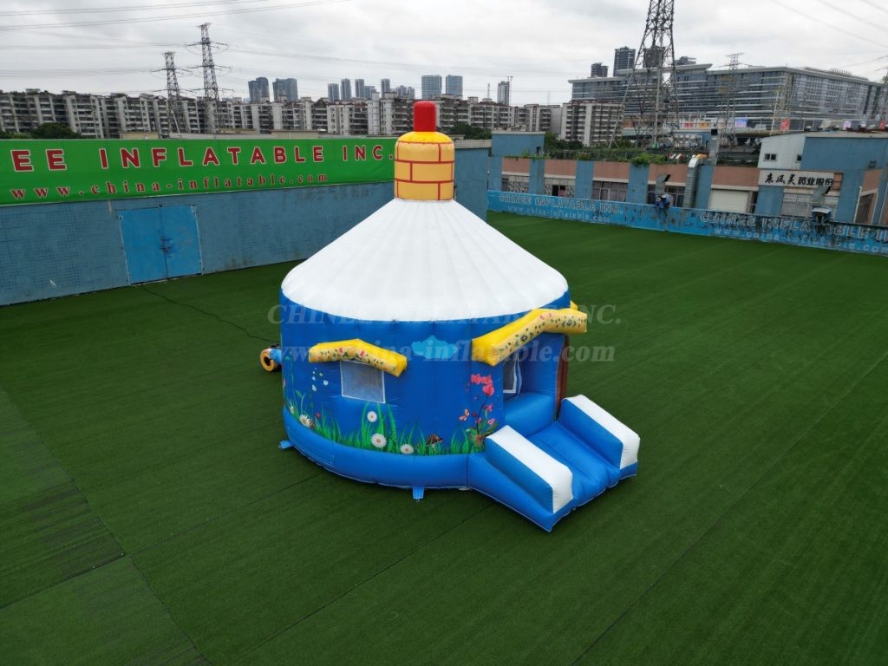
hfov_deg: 71.6
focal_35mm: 24
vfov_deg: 56.8
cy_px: 333
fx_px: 616
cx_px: 444
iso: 110
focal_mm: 6.72
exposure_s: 1/1600
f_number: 1.7
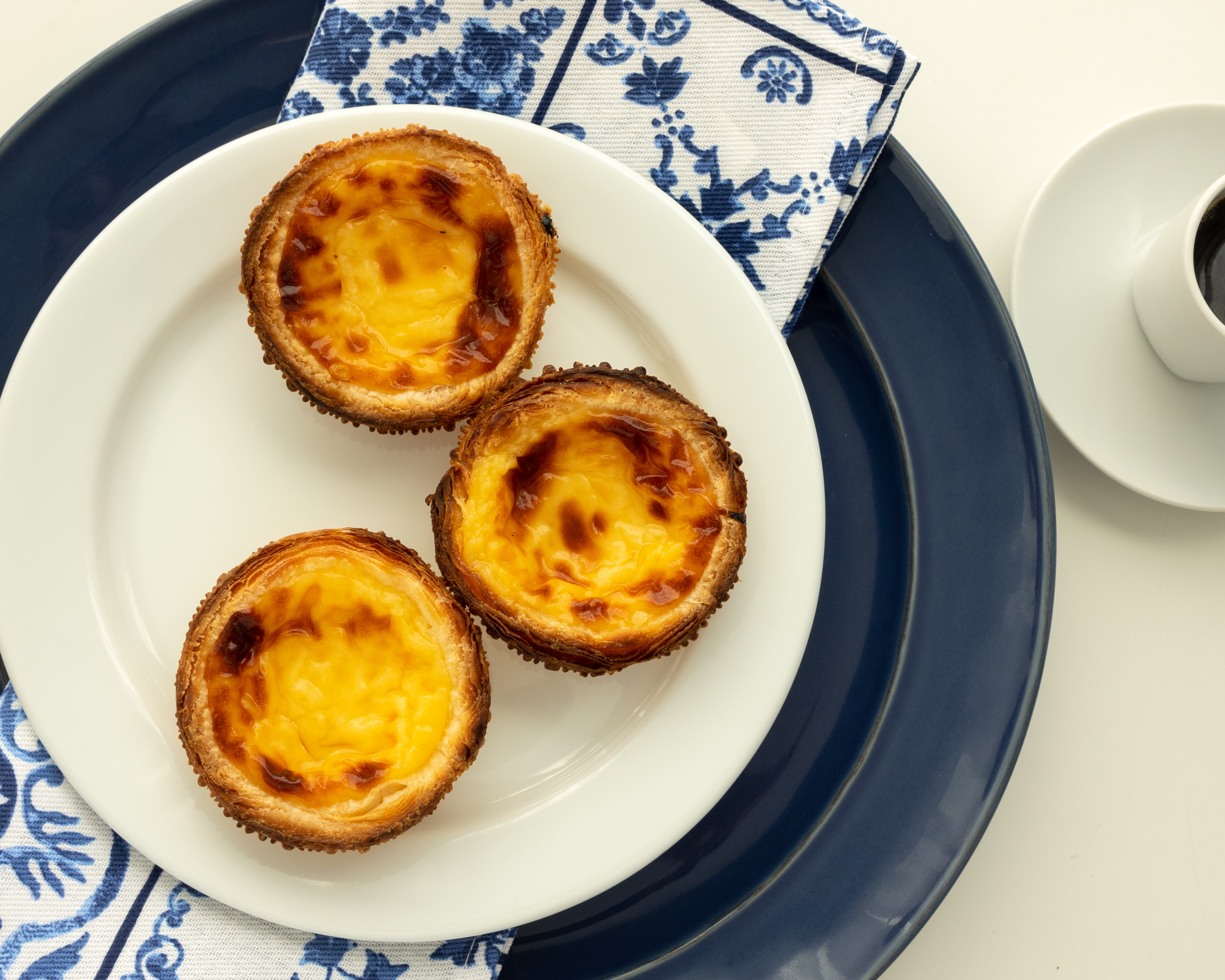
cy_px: 495
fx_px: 2139
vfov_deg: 25.8
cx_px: 671
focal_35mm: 59
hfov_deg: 31.9
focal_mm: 17.5
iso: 100
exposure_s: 1/160
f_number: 4.5
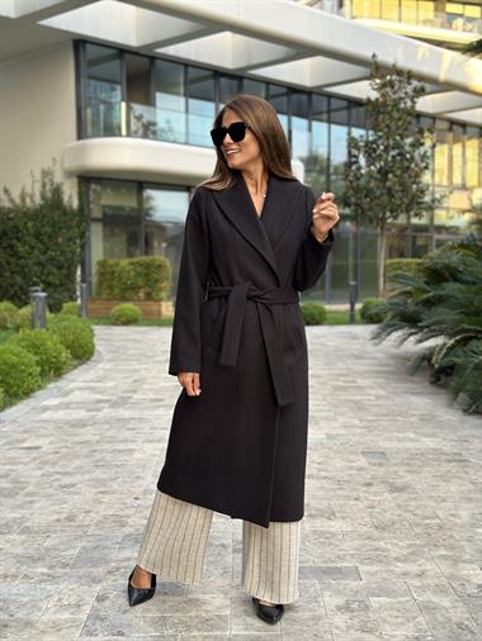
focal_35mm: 48
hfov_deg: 30.3
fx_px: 890
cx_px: 241
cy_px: 320
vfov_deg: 39.6
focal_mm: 6.86
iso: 80
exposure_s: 1/178
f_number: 1.78
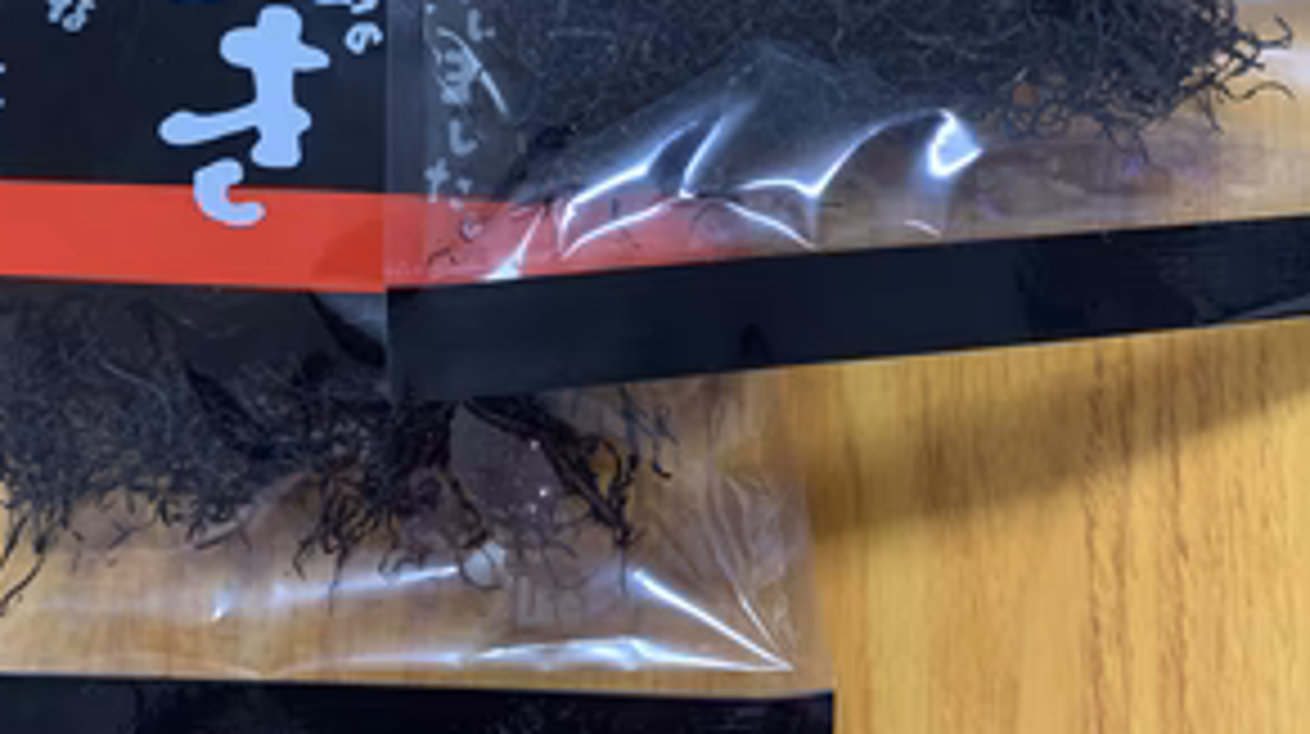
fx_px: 1353
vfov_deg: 28.2
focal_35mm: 39
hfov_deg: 51.7
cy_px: -32
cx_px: 644
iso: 400
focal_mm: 4.25
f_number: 1.8
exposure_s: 1/33
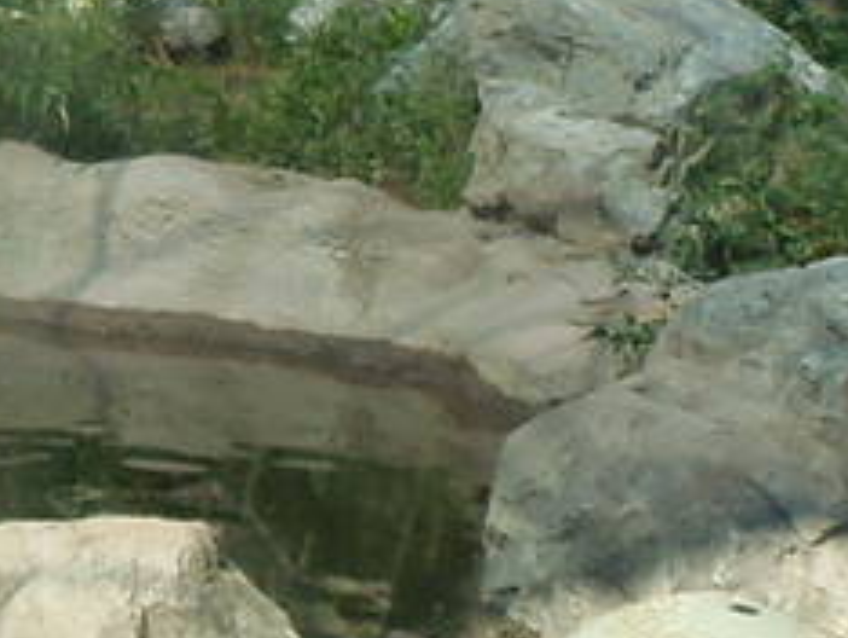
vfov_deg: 9.1
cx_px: -333
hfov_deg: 11.6
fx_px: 4022
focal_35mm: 164
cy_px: 239
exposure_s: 1/400
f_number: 2.9
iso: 64
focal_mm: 4.3
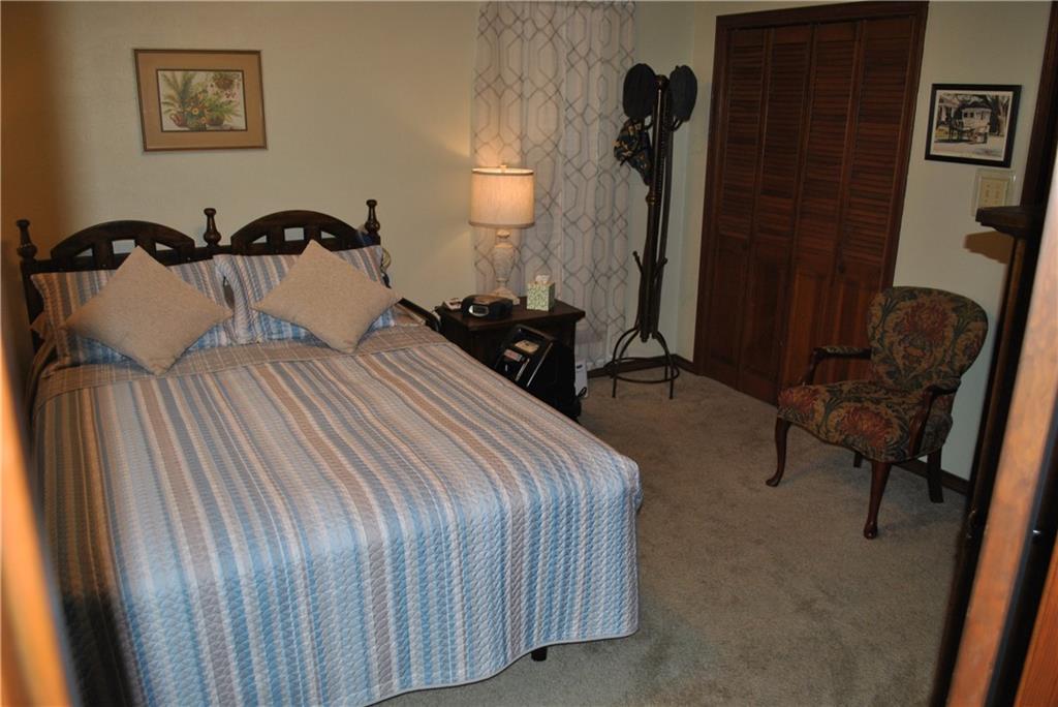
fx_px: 794
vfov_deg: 48.0
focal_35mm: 27
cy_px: 354
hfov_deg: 67.4
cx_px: 529
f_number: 3.5
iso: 200
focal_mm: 18
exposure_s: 1/60
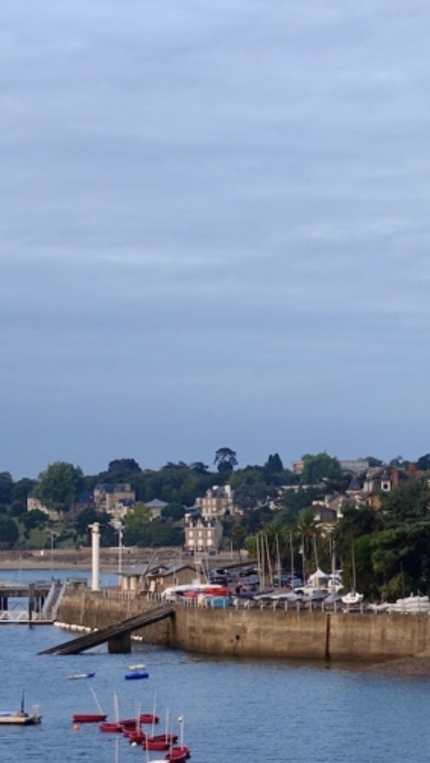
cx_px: 676
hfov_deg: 10.1
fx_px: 2347
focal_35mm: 116
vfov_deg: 18.4
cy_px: 484
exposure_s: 1/80
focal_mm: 19.67
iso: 125
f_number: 5
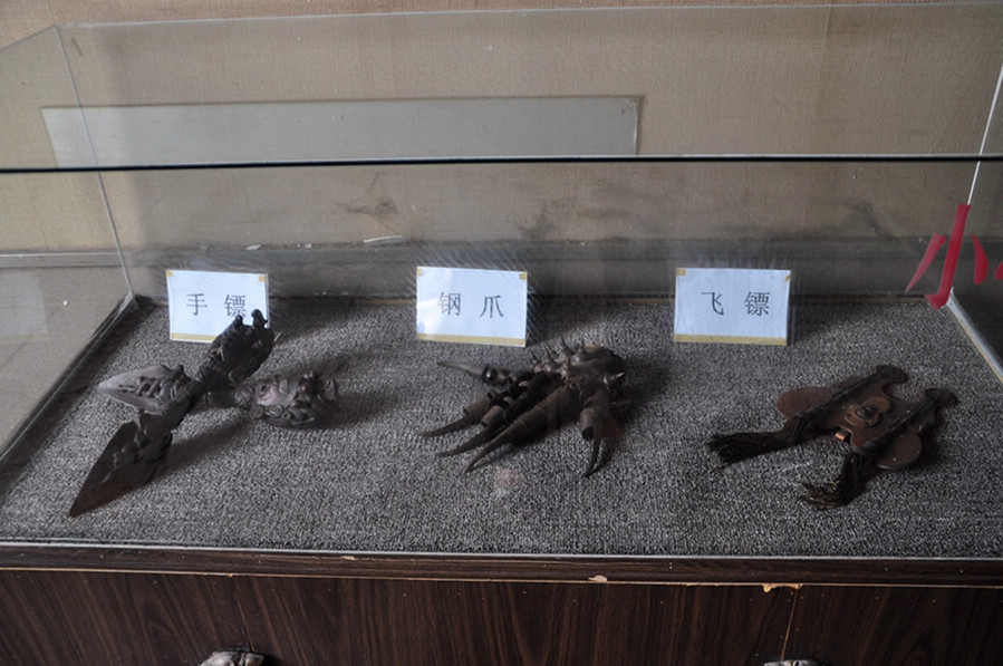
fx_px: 918
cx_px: 502
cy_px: 333
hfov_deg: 57.3
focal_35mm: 33
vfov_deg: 39.9
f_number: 3.5
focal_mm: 22
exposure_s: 1/30
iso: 200
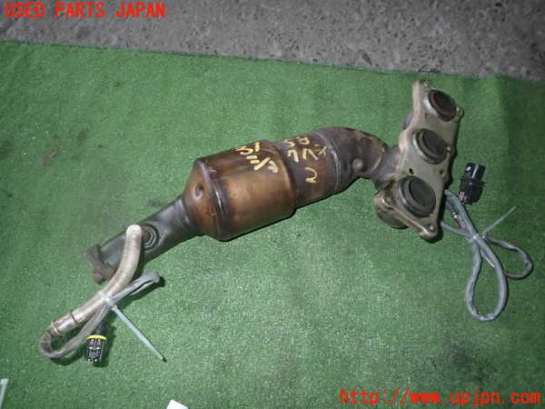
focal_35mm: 25
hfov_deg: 69.4
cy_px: 204
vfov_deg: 54.9
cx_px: 272
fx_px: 394
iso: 320
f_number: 5.6
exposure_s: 1/30
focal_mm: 4.5
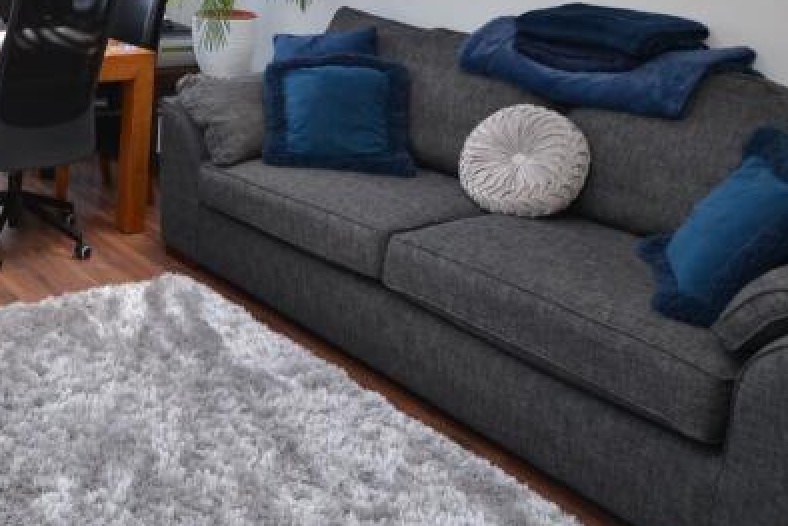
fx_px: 854
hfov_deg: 42.9
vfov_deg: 31.9
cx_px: 6
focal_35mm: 39
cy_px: 17
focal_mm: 10
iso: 400
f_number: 4
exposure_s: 1/60
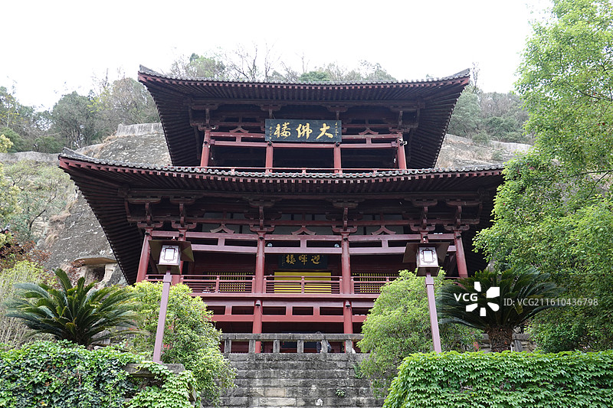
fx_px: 613
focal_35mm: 36
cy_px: 204
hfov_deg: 53.1
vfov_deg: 36.9
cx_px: 306
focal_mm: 13.29
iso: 250
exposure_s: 1/40
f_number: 3.5
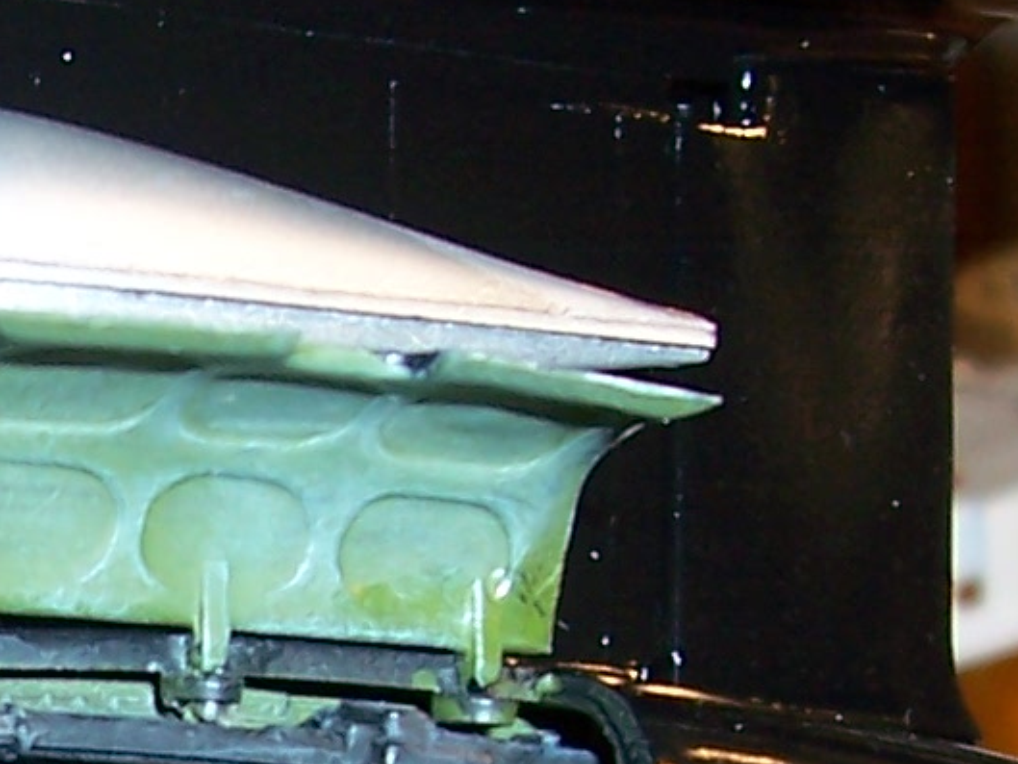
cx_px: -344
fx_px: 4353
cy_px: 1053
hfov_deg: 12.9
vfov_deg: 9.8
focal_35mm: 148
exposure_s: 1/60
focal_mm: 5.6
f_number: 2.7
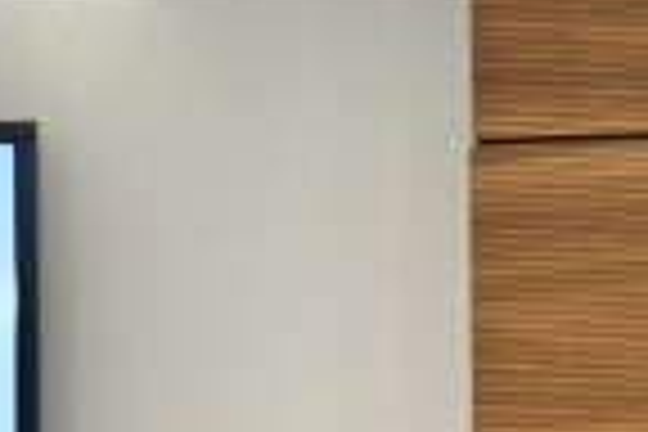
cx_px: 536
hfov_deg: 4.0
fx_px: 9188
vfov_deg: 2.6
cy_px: 1472
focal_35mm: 510
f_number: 2.8
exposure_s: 1/125
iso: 400
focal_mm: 49
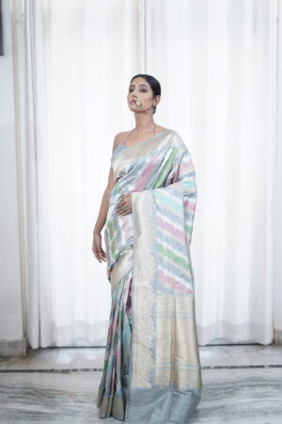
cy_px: 212
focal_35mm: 50
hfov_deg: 27.0
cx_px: 141
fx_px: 587
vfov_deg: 39.6
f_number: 1.8
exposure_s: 1/160
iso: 400
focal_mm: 50
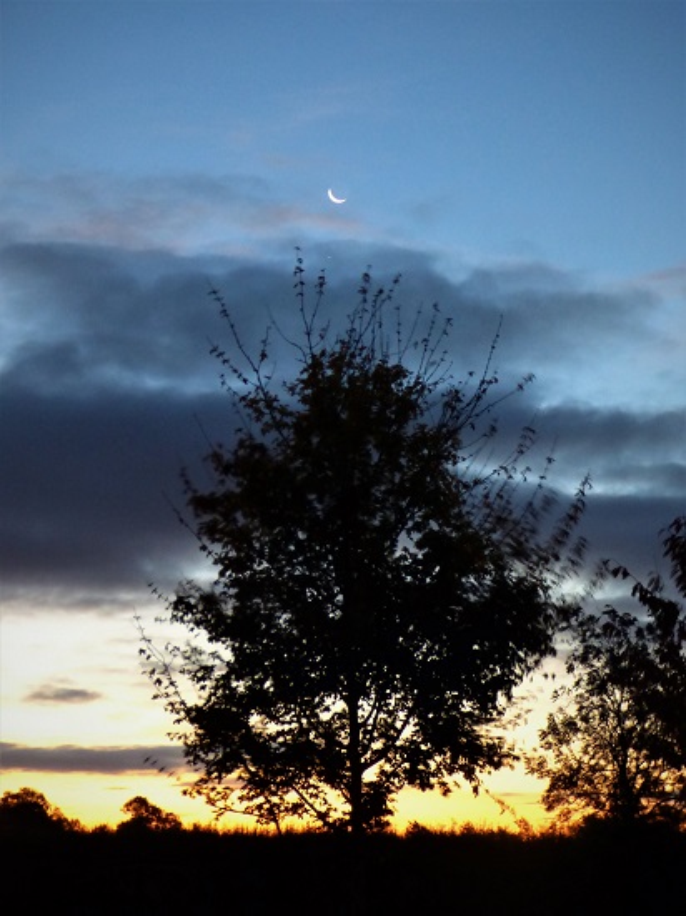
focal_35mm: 85
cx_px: 343
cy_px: 458
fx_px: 2248
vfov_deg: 23.0
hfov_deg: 17.4
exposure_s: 1/4
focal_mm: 15.15
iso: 800
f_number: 4.6
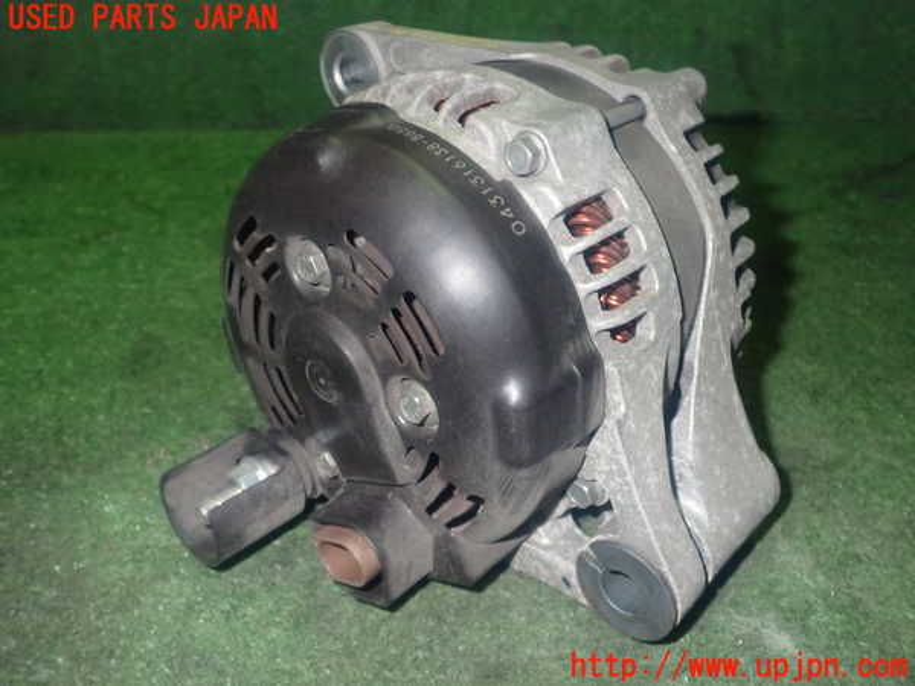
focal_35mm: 32
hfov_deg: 56.8
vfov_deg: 44.2
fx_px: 846
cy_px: 343
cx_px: 458
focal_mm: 5.79
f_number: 7.1
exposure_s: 1/30
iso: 800
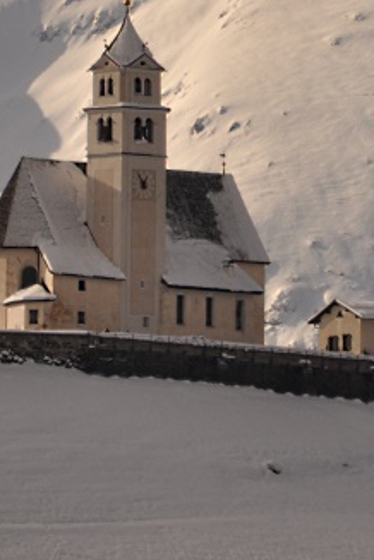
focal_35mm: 1181
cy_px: 142
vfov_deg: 1.7
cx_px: 221
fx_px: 18402
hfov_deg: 1.2
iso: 200
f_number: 5.6
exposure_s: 1/3200
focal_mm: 300
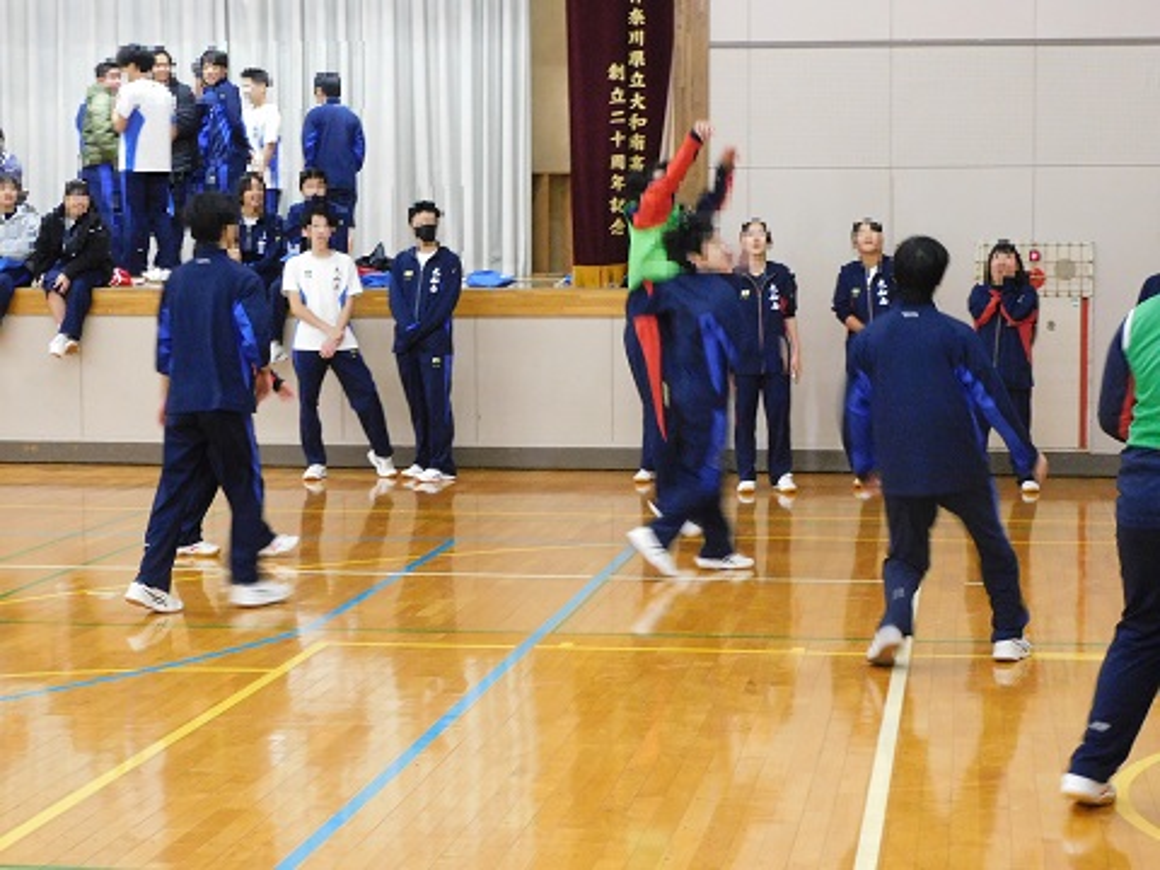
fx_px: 2681
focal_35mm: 80
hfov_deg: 24.4
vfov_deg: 18.4
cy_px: 435
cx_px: 580
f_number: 4.5
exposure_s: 1/30
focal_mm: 14.3
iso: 1000
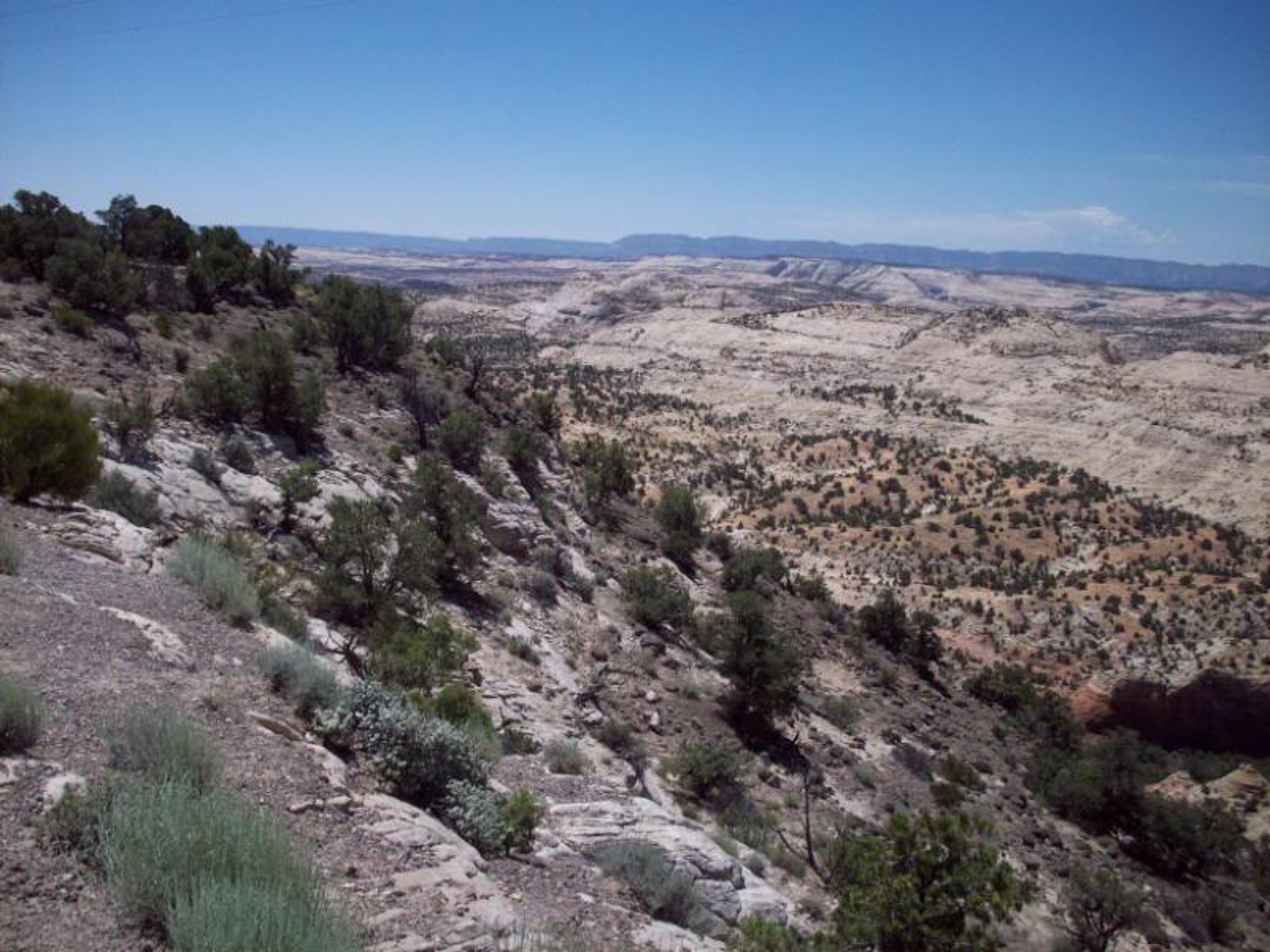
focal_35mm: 37
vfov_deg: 38.7
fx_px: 1357
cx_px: 635
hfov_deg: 50.1
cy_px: 476
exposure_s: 1/710
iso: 80
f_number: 5.6
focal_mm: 6.2
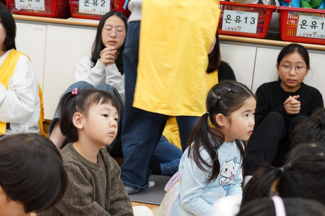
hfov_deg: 34.5
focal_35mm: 58
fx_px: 524
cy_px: 108
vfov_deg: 23.4
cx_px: 162
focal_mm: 58
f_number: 5.6
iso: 2500
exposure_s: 1/60
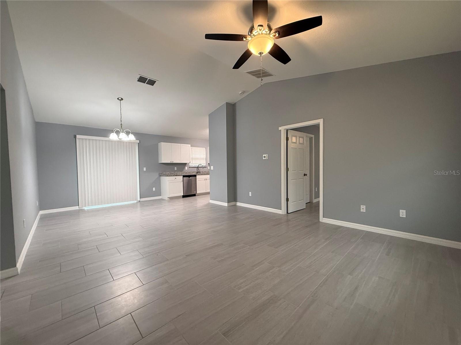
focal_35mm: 14
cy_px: 172
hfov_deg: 102.1
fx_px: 186
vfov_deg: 85.7
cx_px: 230
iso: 250
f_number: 2.2
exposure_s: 1/60
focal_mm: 2.22
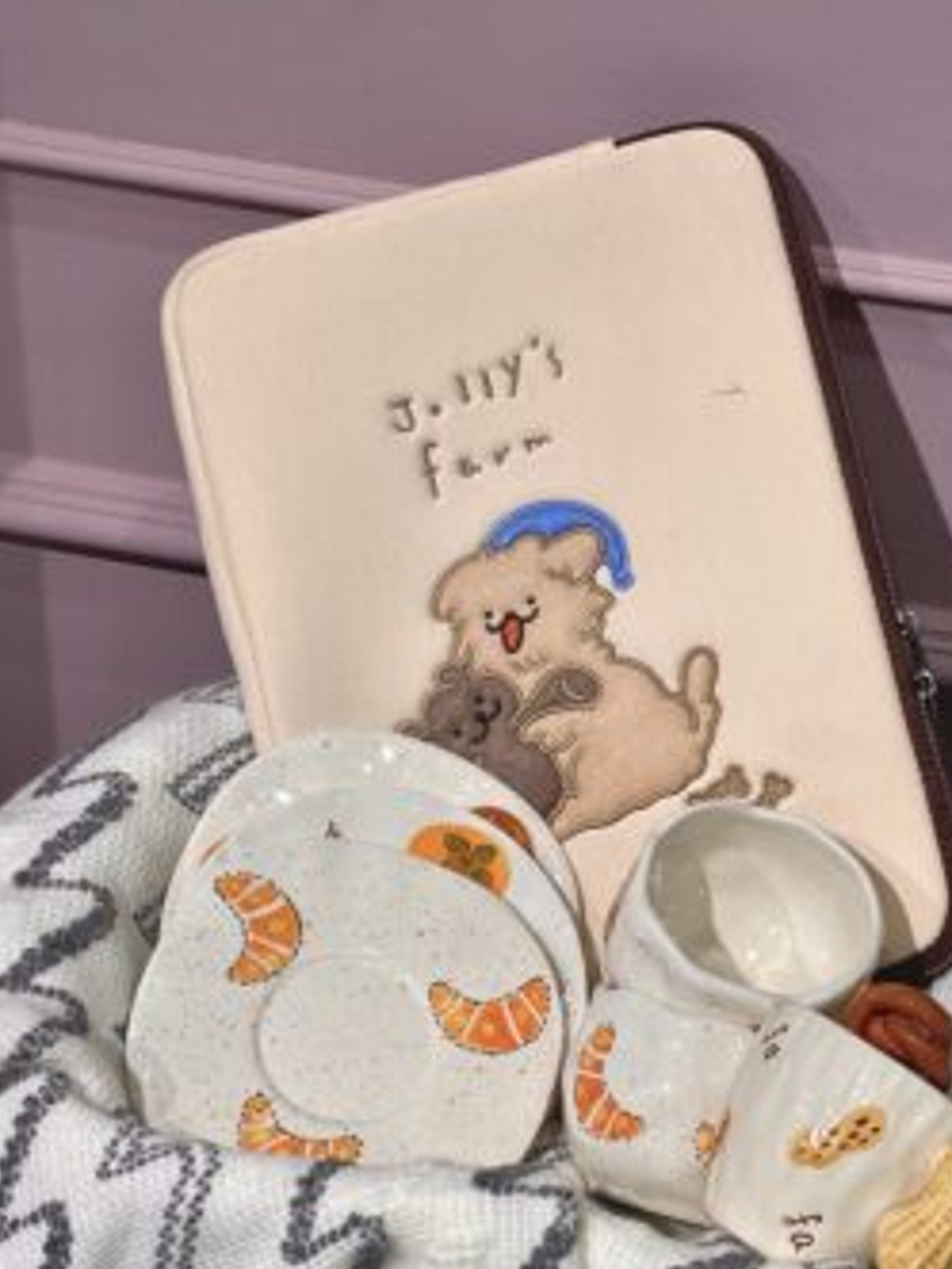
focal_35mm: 77
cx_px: 539
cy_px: 692
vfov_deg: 25.3
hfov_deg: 19.1
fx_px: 2824
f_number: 2.2
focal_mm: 7.5
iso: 20
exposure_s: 1/124
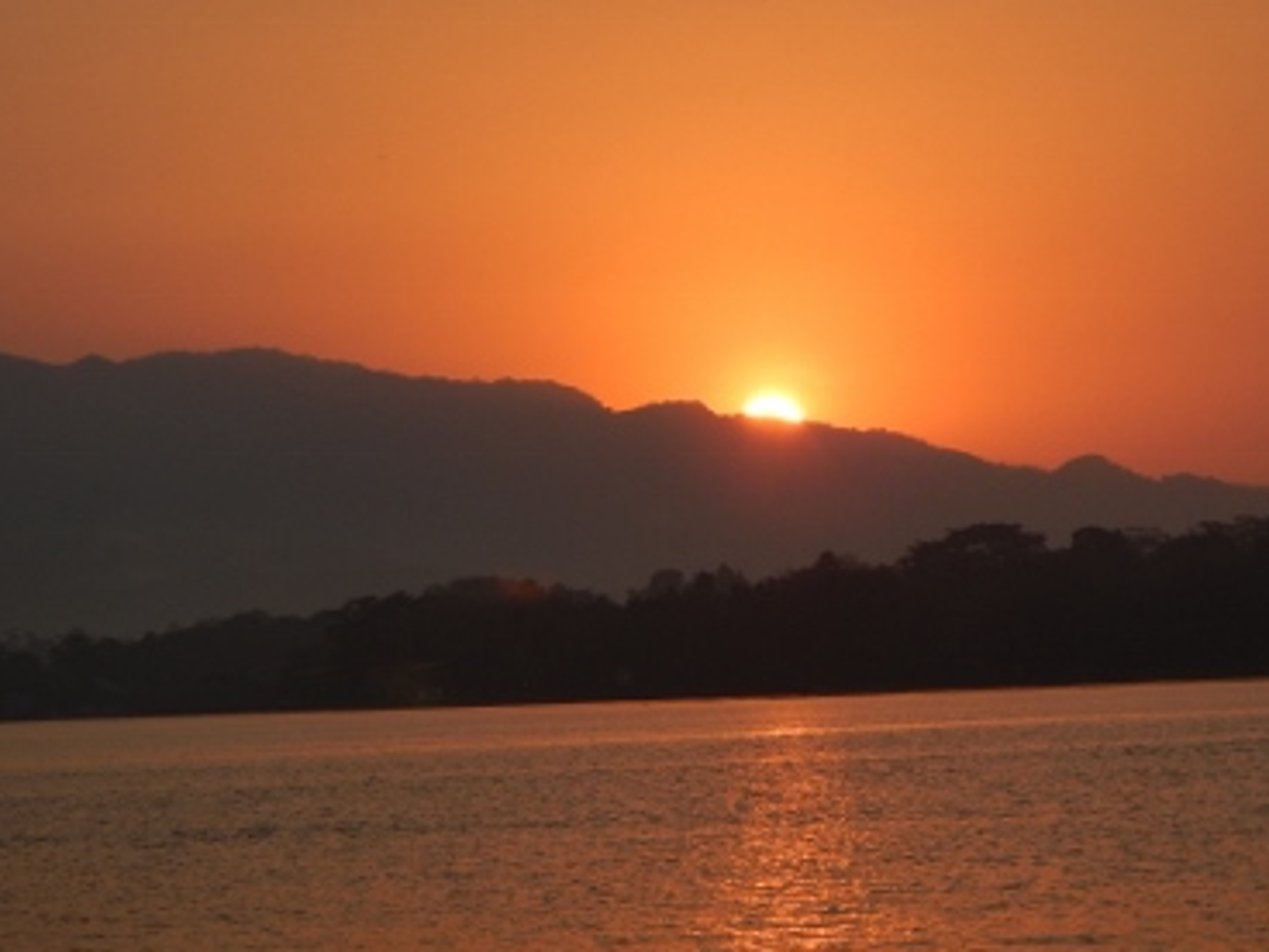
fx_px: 6965
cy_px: 533
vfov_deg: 7.8
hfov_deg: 10.4
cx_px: 686
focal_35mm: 190
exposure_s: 1/640
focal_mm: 25
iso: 125
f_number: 4.8
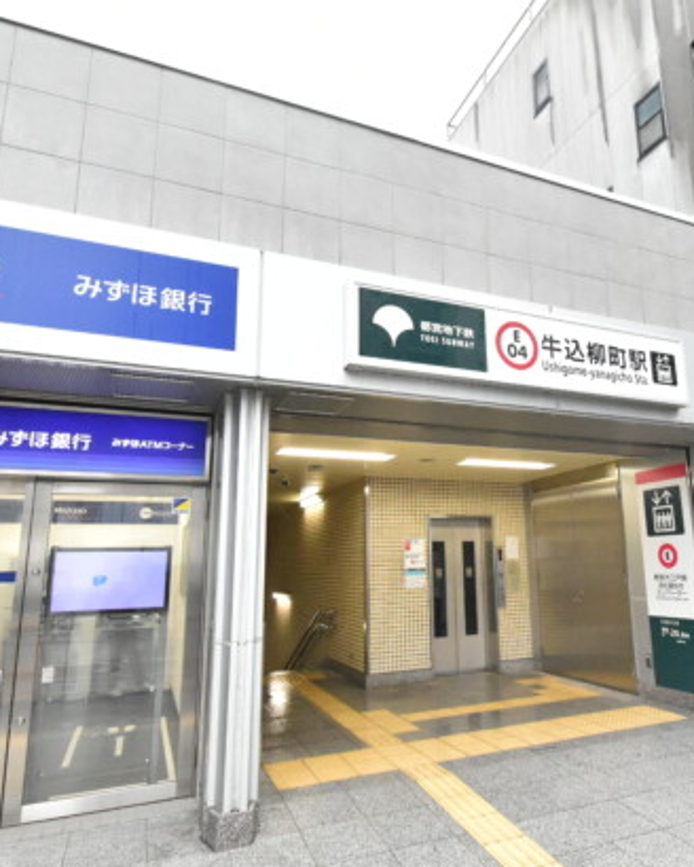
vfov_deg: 75.0
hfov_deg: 62.6
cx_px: 415
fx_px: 565
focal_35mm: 22
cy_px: 449
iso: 6400
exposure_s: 1/250
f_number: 8
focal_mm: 10
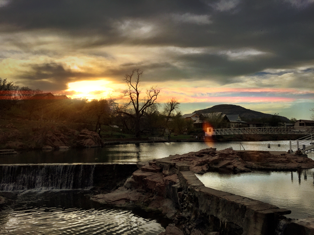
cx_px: 157
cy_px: 118
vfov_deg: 48.2
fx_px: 263
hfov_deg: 61.7
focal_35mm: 29
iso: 32
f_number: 2.2
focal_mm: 4.15
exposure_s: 1/2326
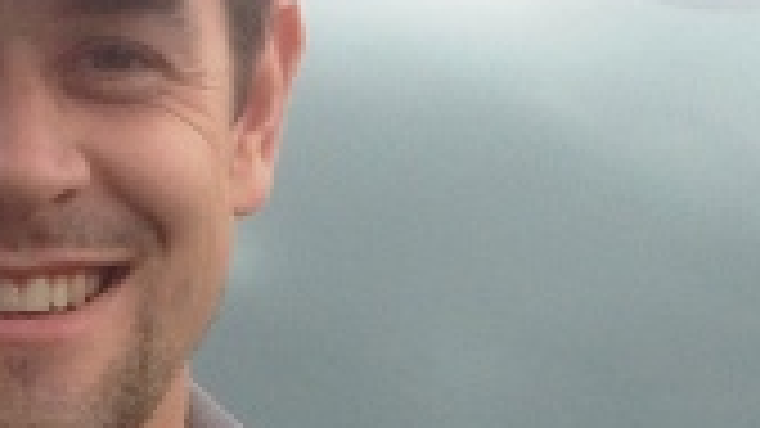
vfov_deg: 11.8
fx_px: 2035
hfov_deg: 20.6
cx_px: 22
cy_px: 437
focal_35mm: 101
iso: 64
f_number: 2.4
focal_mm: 4.28
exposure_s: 1/120
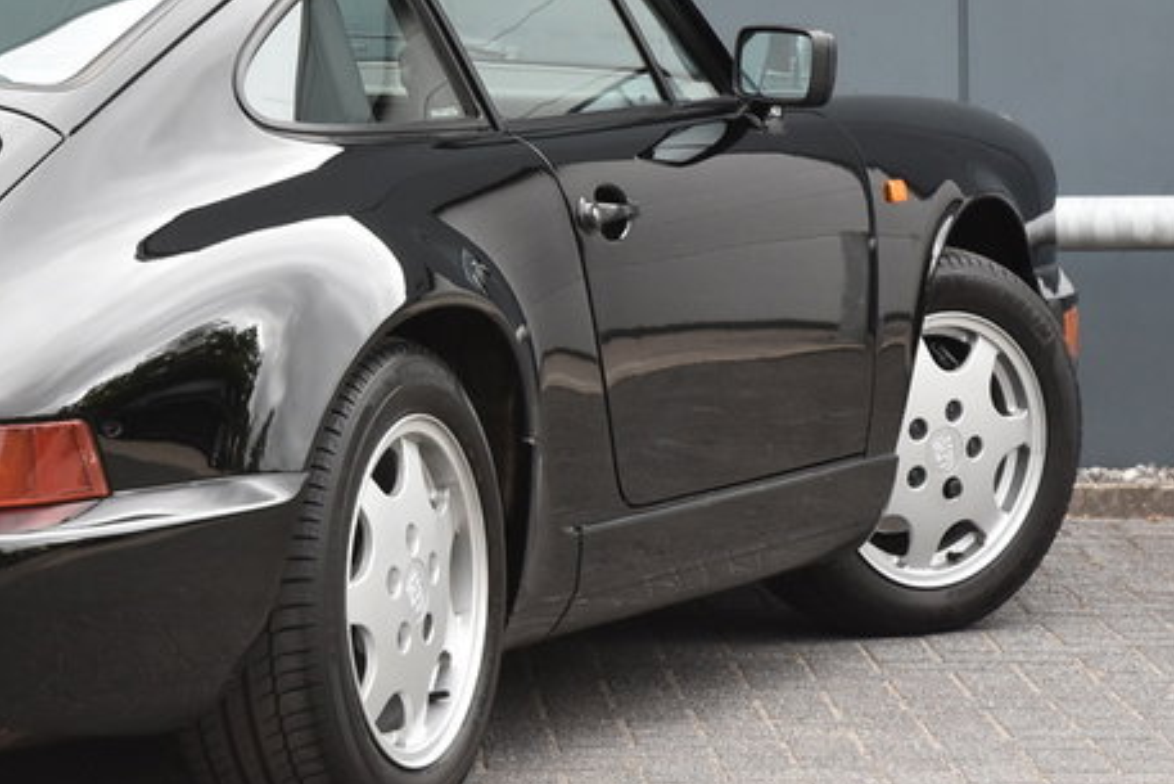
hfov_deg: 11.6
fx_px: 5708
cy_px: 73
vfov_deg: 7.8
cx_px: 36
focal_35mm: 175
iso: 800
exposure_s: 1/200
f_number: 7.1
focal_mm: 52
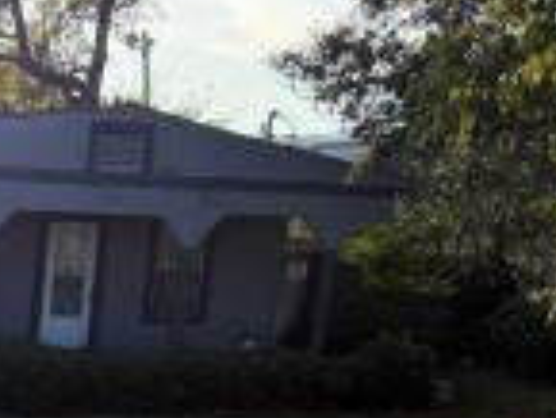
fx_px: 1061
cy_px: 491
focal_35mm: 66
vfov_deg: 20.9
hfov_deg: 26.9
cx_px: -61
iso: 100
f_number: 1.78
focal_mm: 6.76
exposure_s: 1/3584
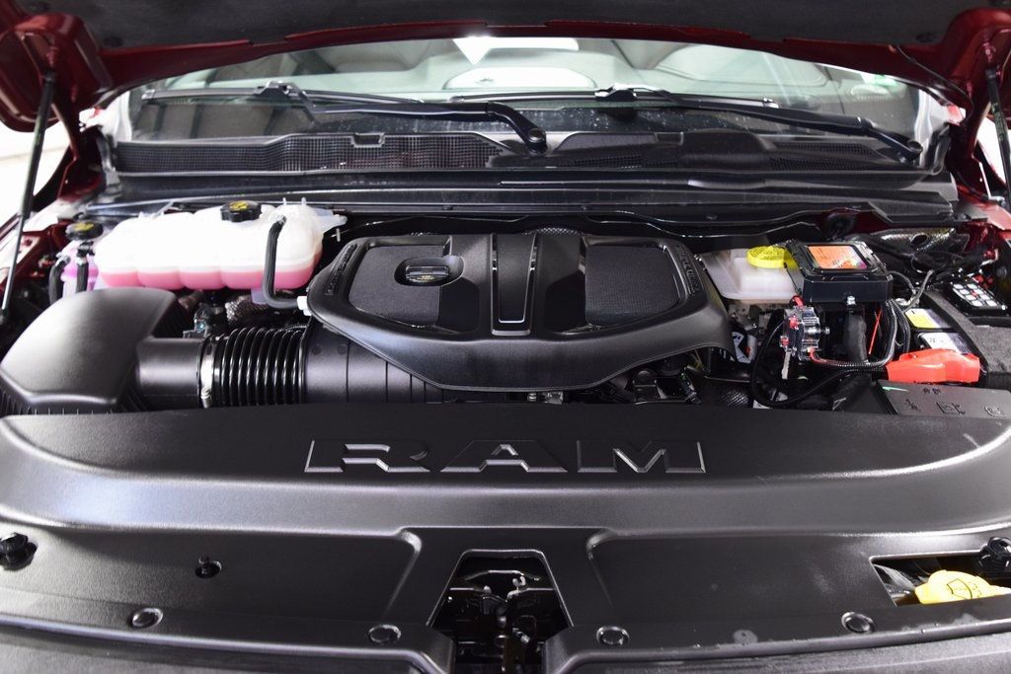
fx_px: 1011
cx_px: 506
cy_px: 337
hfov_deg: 53.1
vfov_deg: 36.9
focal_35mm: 36
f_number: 5
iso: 1600
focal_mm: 24
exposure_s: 1/15
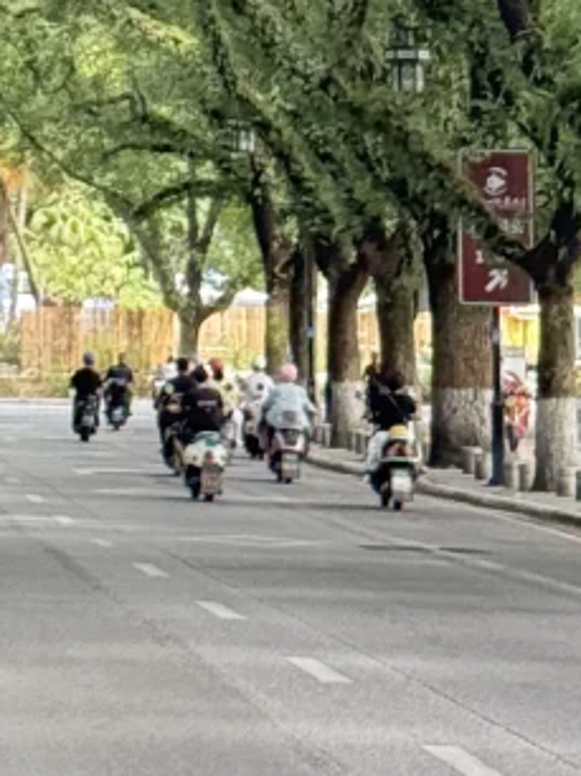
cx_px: -33
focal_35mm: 226
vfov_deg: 8.5
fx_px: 5065
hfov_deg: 6.5
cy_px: -578
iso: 125
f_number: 1.78
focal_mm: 6.76
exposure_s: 1/203
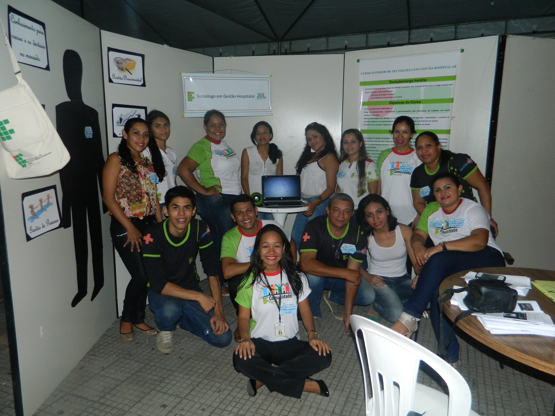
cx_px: 278
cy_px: 208
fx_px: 401
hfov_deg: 69.4
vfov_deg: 54.9
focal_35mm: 25
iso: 200
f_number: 3.1
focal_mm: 4.5
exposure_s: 1/30
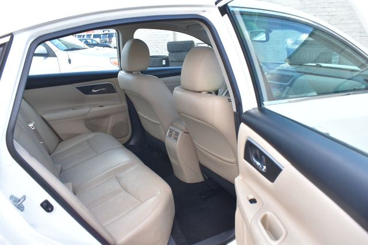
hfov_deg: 62.0
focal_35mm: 30
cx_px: 184
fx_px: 306
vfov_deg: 43.6
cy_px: 122
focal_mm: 20
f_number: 7.1
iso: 400
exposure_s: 1/125
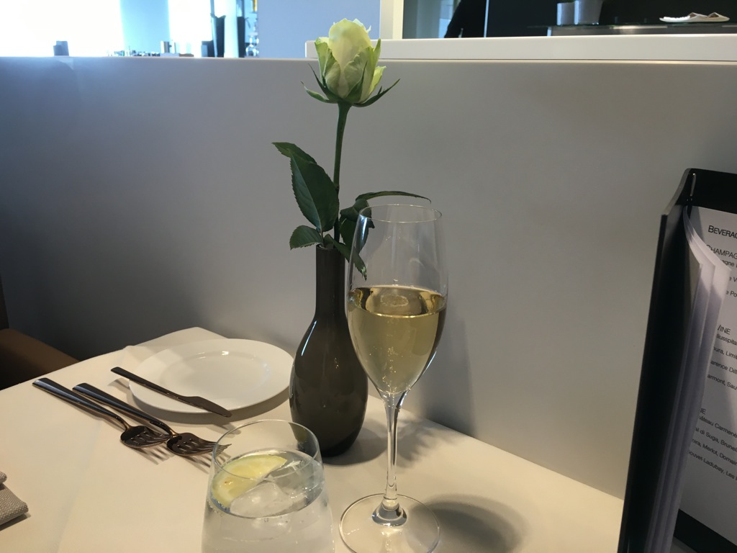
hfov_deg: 61.7
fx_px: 617
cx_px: 368
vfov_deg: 48.2
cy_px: 276
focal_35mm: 29
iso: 25
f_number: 2.2
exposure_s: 1/33
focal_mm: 4.15
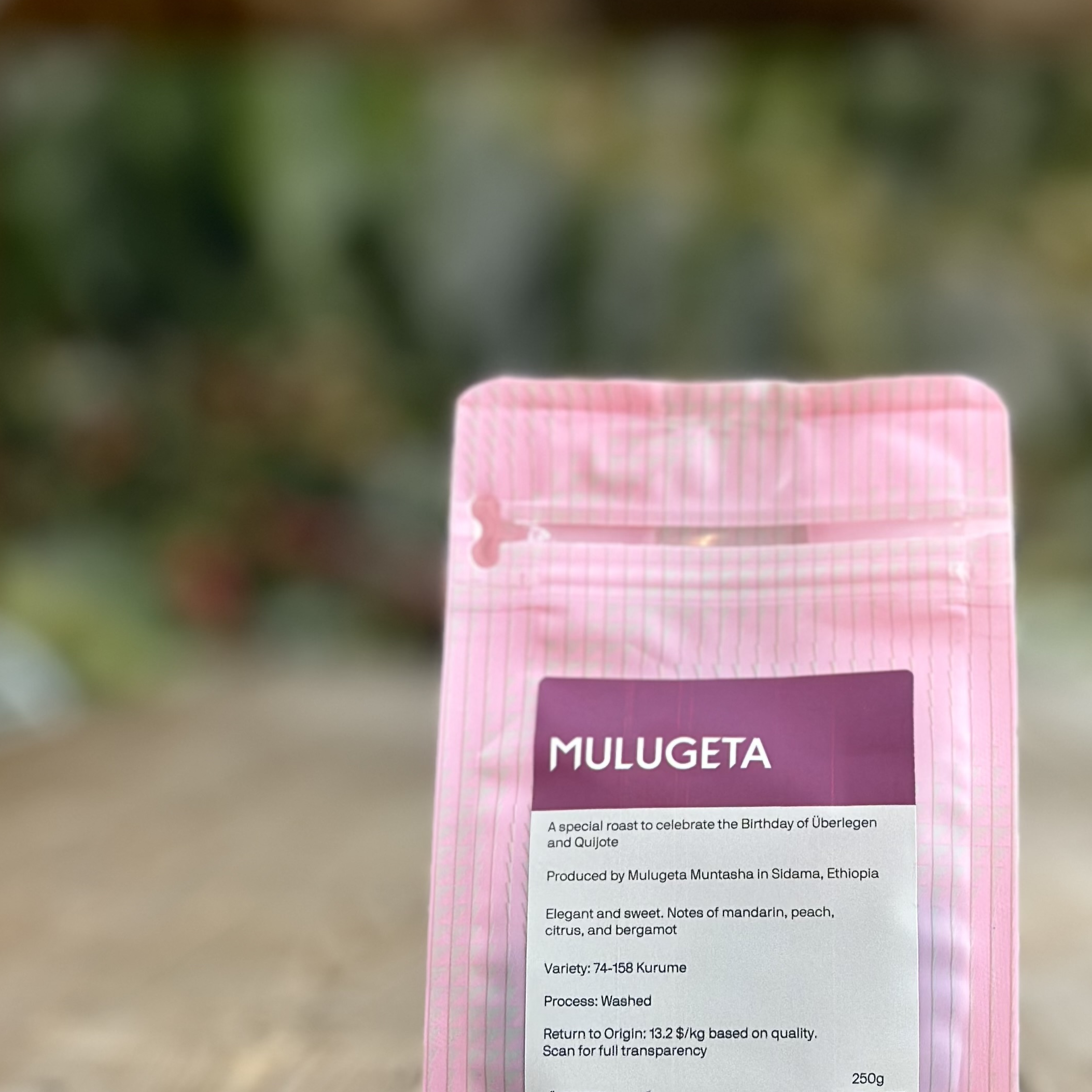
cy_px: 500
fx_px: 2855
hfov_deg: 21.6
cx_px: 713
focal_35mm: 80
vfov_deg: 21.6
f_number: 1.78
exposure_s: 1/146
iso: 100
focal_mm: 6.86
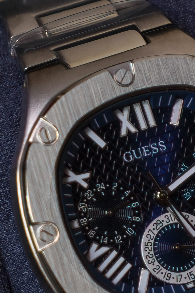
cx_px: 249
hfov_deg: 3.5
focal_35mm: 391
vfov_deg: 5.3
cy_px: 171
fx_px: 3176
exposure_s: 1/60
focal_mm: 70
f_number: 4
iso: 160
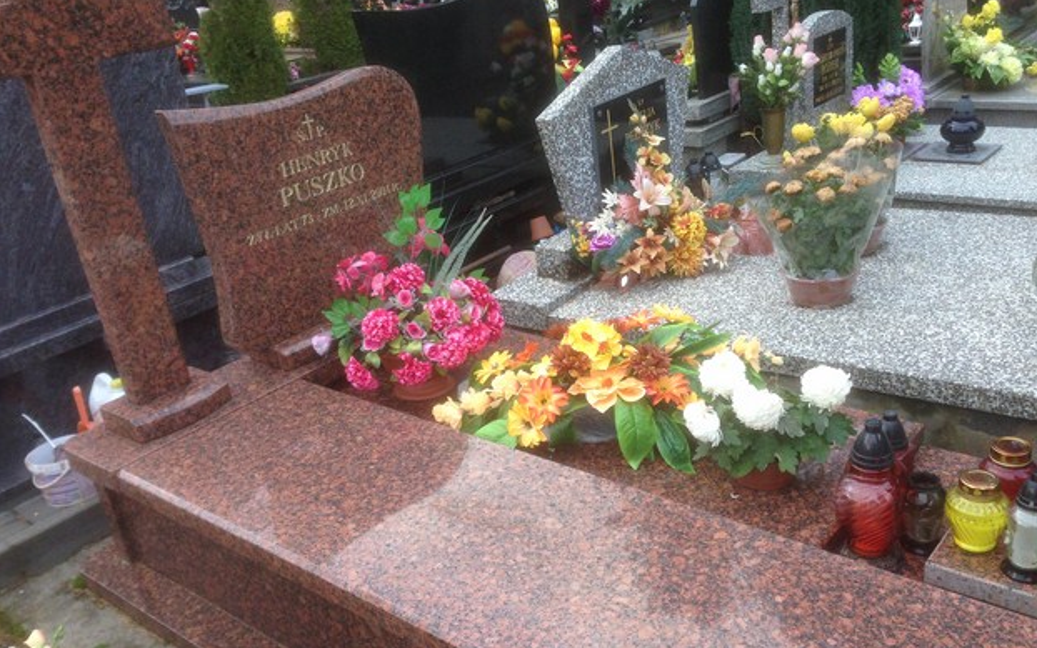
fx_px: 1018
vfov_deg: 35.3
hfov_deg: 54.0
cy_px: 356
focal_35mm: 36
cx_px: 532
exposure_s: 1/120
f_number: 2.4
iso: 80
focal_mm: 4.12
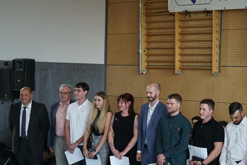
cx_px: 166
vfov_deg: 15.7
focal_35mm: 87
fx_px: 597
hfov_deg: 23.3
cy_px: 109
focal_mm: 60
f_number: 5.6
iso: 320
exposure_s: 1/60
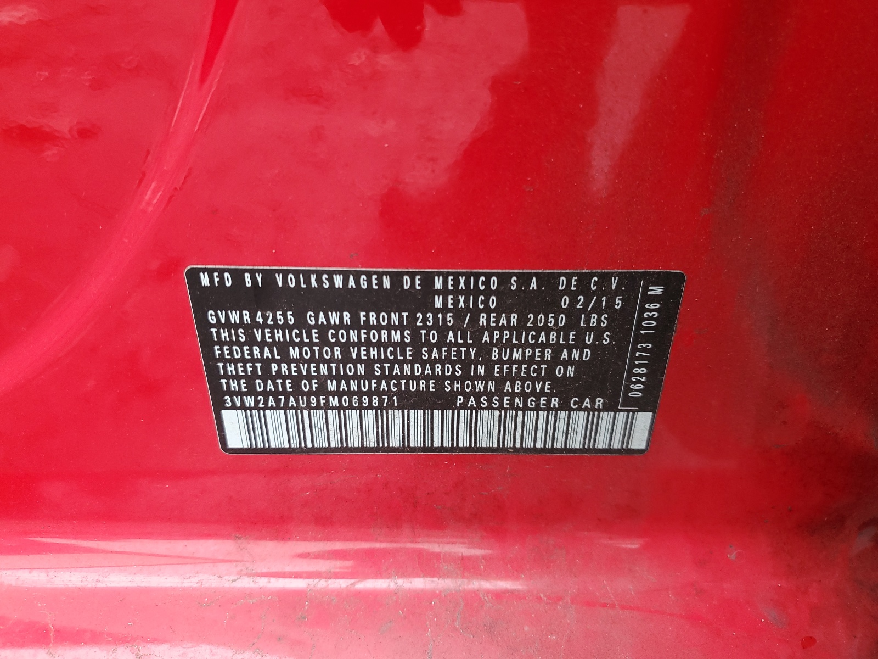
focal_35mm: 26
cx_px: 439
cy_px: 330
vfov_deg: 53.1
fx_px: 659
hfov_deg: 67.3
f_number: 1.5
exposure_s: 1/120
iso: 71
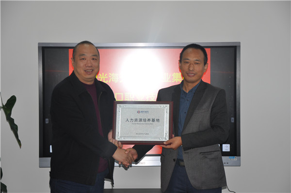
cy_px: 96
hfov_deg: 20.6
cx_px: 146
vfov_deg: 13.8
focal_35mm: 99
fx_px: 799
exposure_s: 1/60
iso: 250
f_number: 5.3
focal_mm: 66
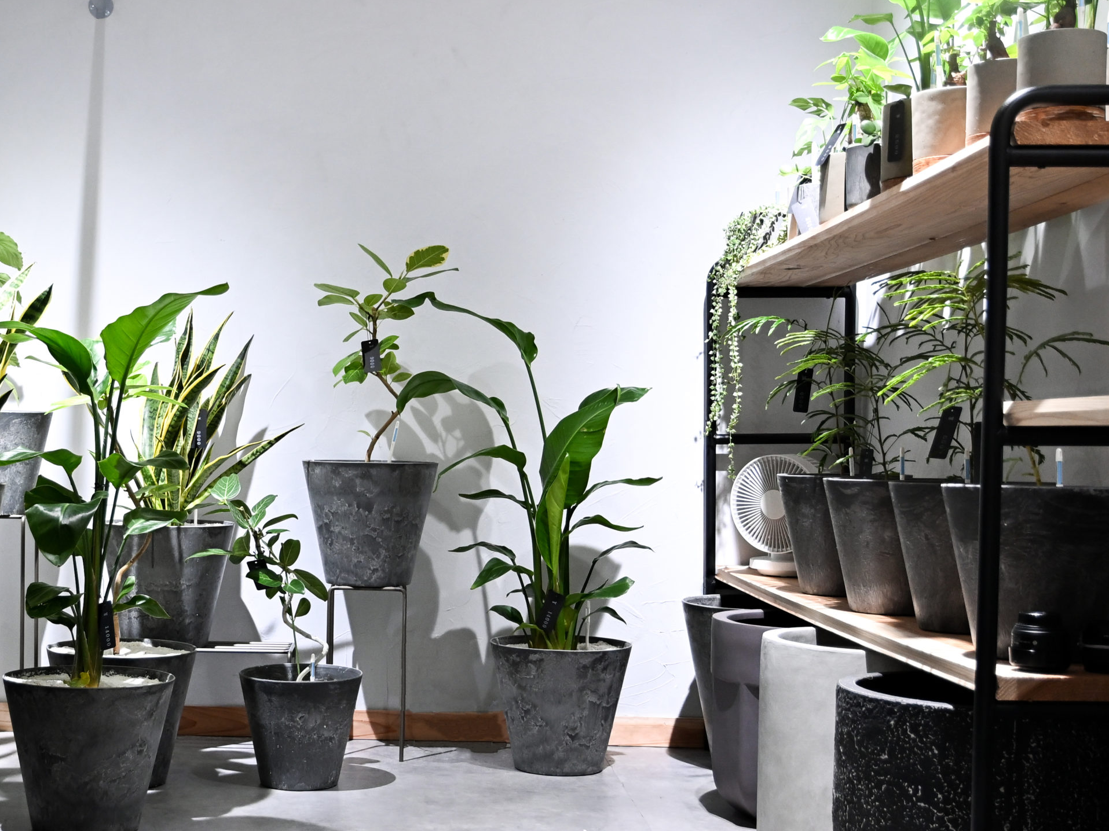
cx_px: 375
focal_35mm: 54
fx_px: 1730
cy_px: 478
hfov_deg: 35.2
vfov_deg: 27.0
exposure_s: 1/60
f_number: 4.5
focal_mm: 28
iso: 1000
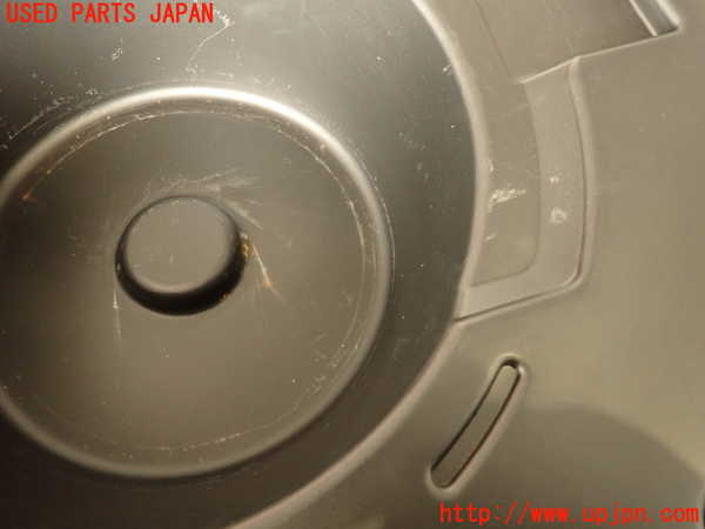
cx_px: 352
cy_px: 264
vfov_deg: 54.9
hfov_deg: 69.4
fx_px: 509
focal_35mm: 25
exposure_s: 1/30
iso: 320
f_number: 2
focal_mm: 4.5
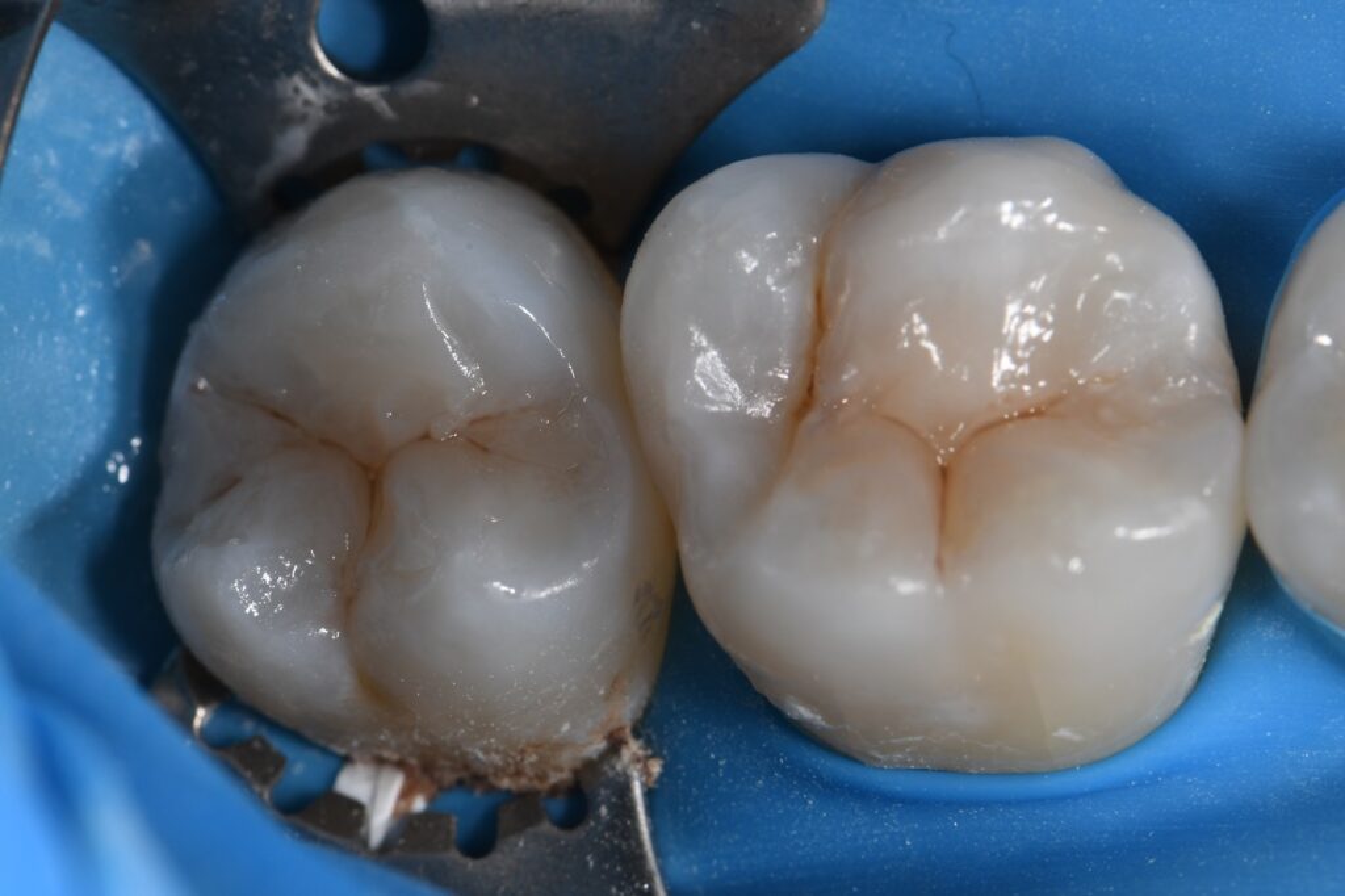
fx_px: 5863
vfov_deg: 8.7
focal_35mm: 157
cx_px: 672
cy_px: 448
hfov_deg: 13.1
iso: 200
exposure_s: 1/160
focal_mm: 105
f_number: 32
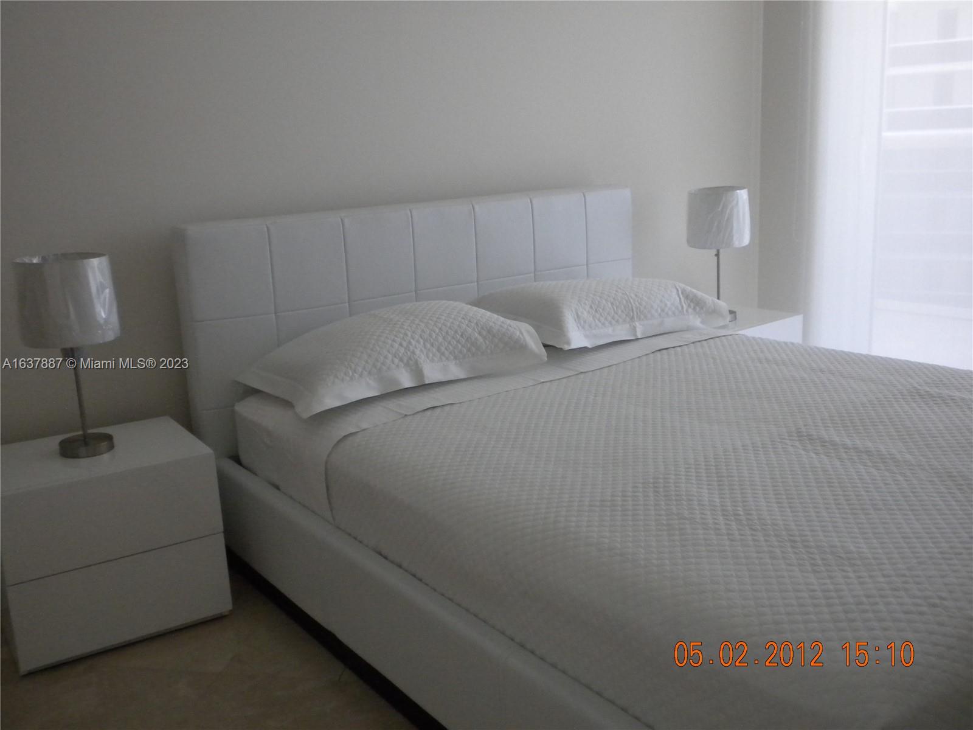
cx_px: 486
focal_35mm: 37
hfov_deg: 50.1
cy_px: 365
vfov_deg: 38.7
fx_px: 1040
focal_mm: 6.6
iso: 400
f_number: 3.5
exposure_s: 1/56.2
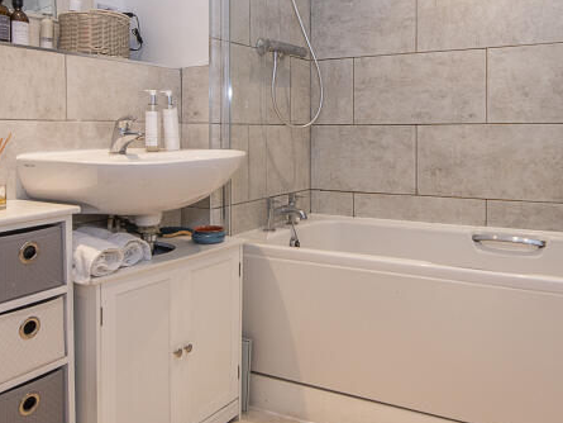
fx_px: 504
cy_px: 156
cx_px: 320
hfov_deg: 58.1
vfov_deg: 45.0
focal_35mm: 31
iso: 500
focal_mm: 14
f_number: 6.3
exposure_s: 1/30
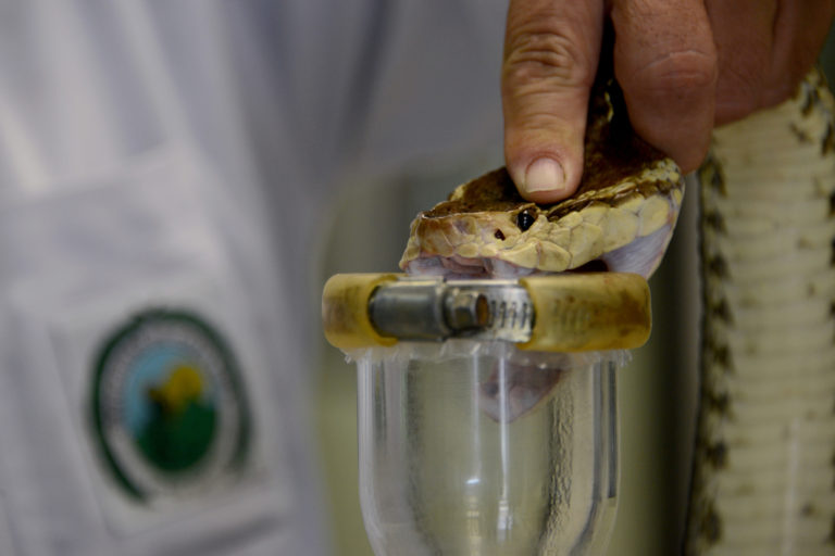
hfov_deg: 8.2
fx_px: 5798
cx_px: 418
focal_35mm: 250
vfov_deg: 5.5
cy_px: 278
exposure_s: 1/160
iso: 1250
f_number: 5.6
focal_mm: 250
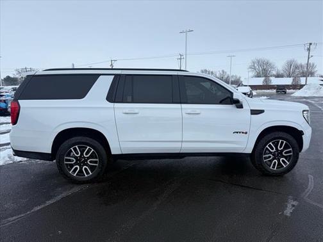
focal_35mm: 24
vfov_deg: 56.8
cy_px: 121
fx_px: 224
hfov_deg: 71.6
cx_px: 162
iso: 80
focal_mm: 6.76
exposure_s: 1/1271
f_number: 1.78
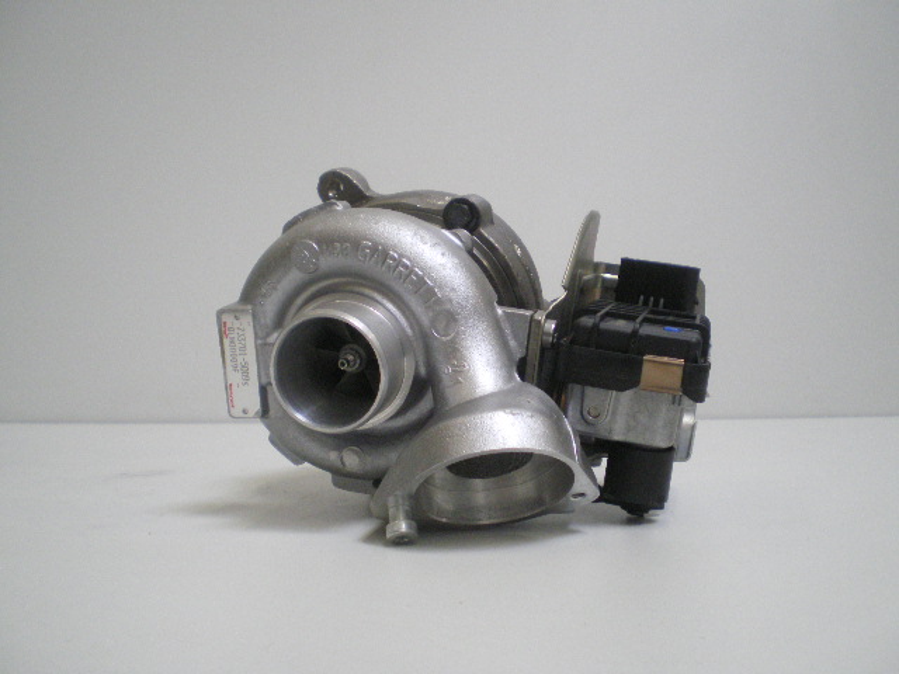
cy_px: 337
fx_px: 987
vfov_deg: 37.7
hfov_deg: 49.0
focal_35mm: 38
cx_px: 450
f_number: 3.1
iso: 400
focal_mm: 6.3
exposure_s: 1/30
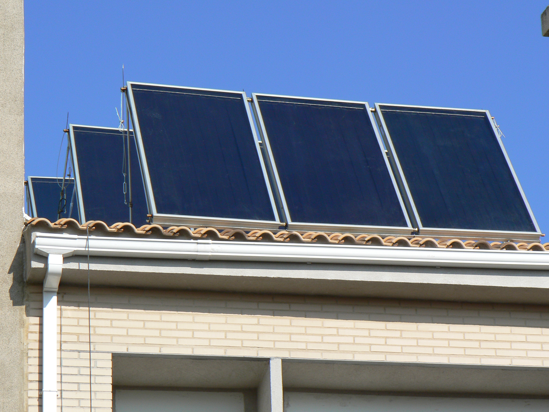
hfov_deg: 10.6
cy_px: 206
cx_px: 274
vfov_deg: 8.0
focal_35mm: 186
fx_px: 2950
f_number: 8
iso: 80
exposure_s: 1/400
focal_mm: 31
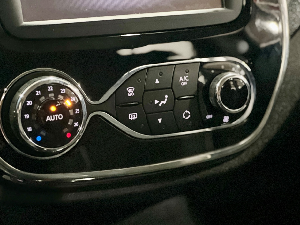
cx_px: 145
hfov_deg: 20.4
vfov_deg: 15.4
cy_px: 125
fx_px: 832
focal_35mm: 96
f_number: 2.8
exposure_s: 1/15
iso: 2000
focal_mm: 9
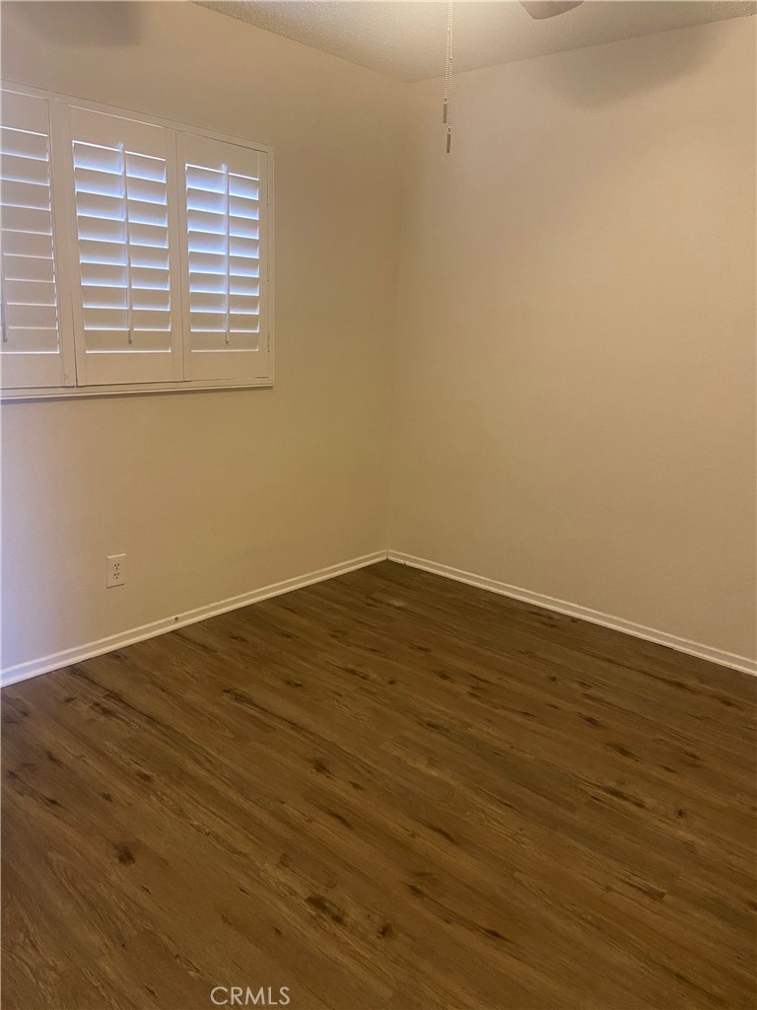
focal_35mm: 26
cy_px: 505
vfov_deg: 67.3
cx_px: 378
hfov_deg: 53.1
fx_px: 758
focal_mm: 4.25
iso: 320
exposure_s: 1/60
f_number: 1.8
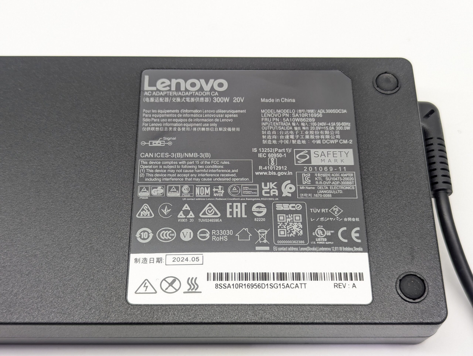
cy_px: 178
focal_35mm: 48
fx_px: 657
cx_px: 236
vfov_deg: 30.3
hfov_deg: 39.6
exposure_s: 1/90
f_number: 1.85
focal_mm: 6.81
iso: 92
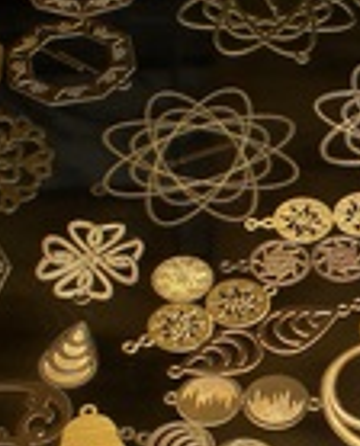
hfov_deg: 12.7
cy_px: 436
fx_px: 1551
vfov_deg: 16.1
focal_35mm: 117
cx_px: 489
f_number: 4.4
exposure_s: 1/30
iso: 50
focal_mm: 6.3
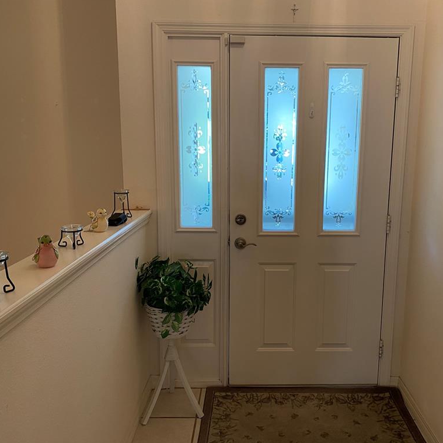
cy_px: 220
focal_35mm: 31
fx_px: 449
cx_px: 250
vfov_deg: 52.5
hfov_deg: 52.4
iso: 200
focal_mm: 4.25
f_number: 1.8
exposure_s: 1/60
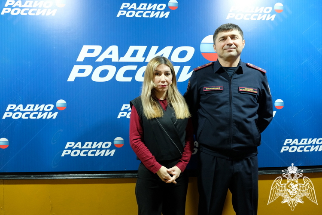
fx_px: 241
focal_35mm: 27
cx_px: 161
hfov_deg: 67.4
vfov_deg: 47.9
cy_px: 108
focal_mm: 18
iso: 2000
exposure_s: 1/28
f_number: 2.8
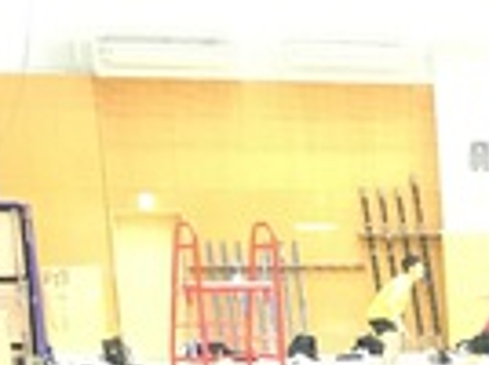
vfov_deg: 10.9
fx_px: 1833
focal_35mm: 130
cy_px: 584
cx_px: 978
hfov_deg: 13.1
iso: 200
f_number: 2.2
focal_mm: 4.15
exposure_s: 1/15
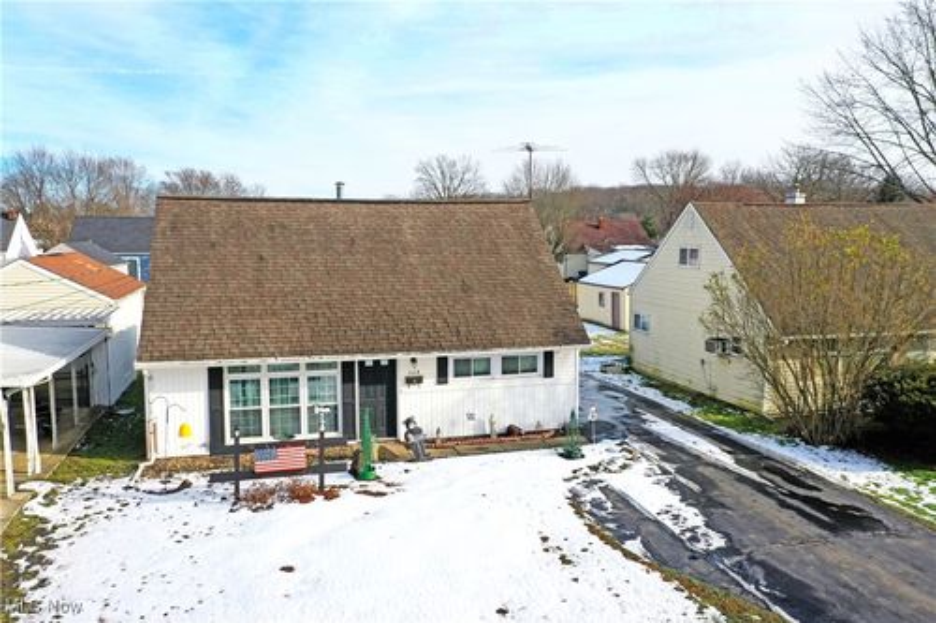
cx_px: 468
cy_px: 312
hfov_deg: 65.5
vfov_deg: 46.4
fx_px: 728
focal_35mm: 28
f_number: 5.6
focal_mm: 10.26
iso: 100
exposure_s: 1/320
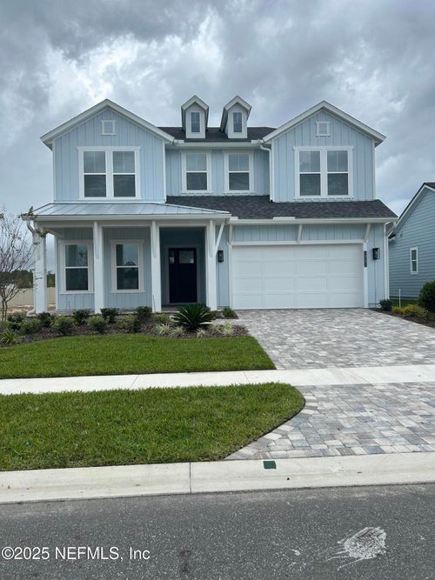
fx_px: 436
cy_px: 290
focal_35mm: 26
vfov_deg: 67.3
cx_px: 218
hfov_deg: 53.0
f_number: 1.5
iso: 50
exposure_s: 1/1326
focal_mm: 5.7
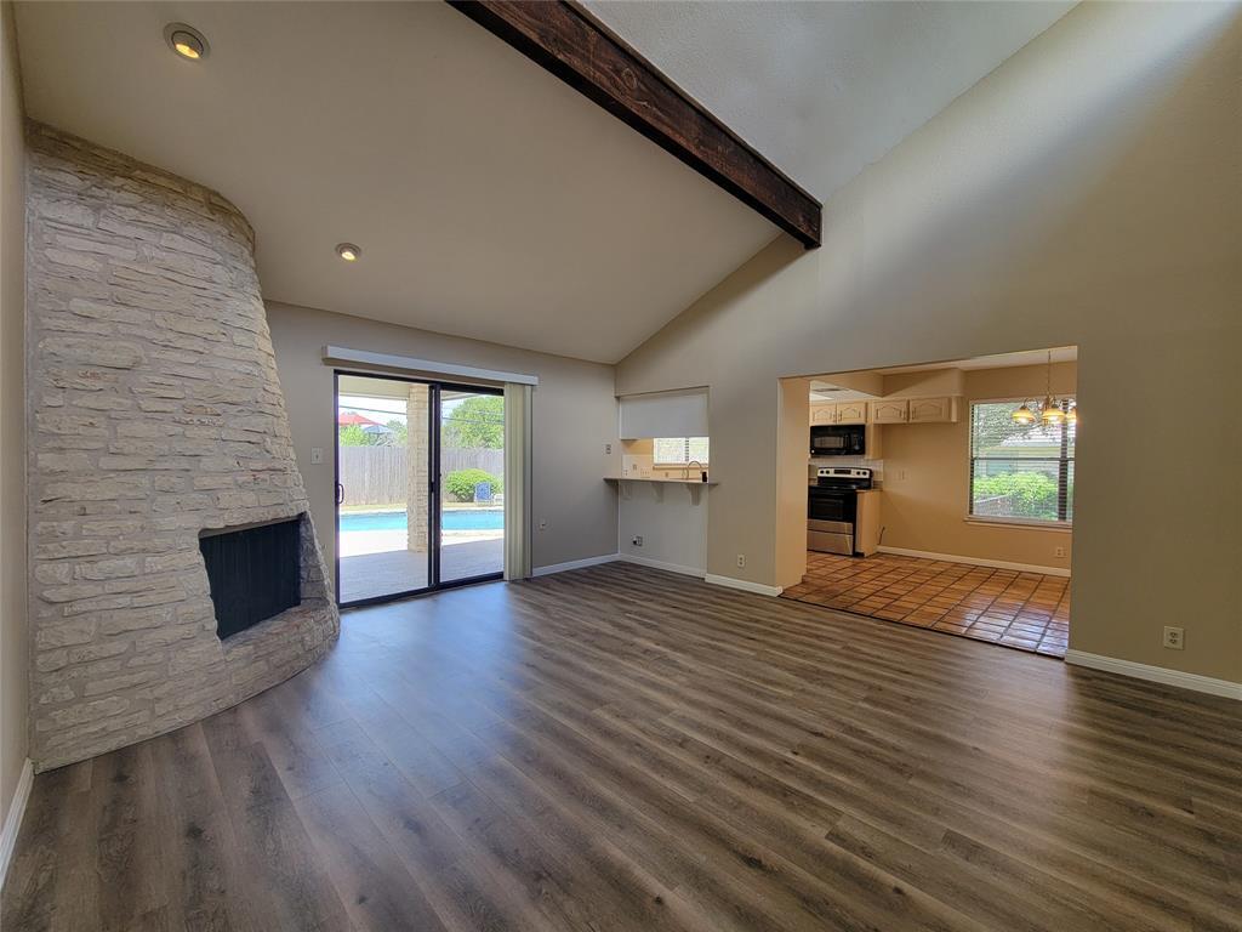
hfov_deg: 106.2
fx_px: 466
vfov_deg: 89.9
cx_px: 621
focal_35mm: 13
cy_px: 466
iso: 100
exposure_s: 1/120
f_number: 2.2
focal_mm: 2.2
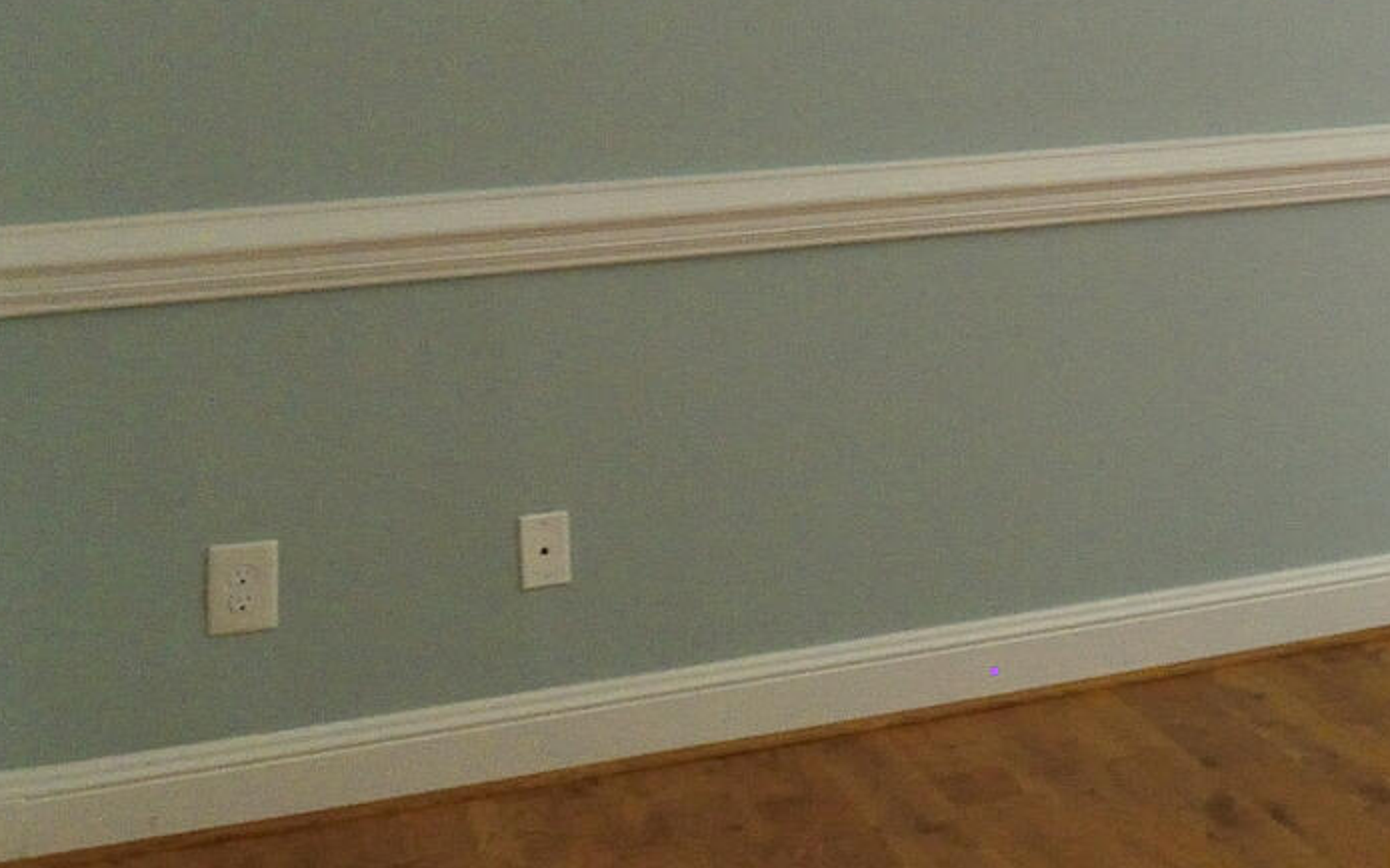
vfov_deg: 19.2
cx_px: 1774
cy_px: 36
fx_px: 2500
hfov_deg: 26.6
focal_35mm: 66
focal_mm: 10
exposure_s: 1/60
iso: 450
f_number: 4.5
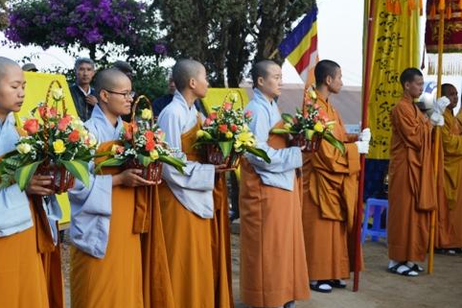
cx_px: 189
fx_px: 894
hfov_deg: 28.9
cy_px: 138
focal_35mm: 70
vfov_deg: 19.5
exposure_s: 1/125
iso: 140
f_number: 5.6
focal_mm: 35
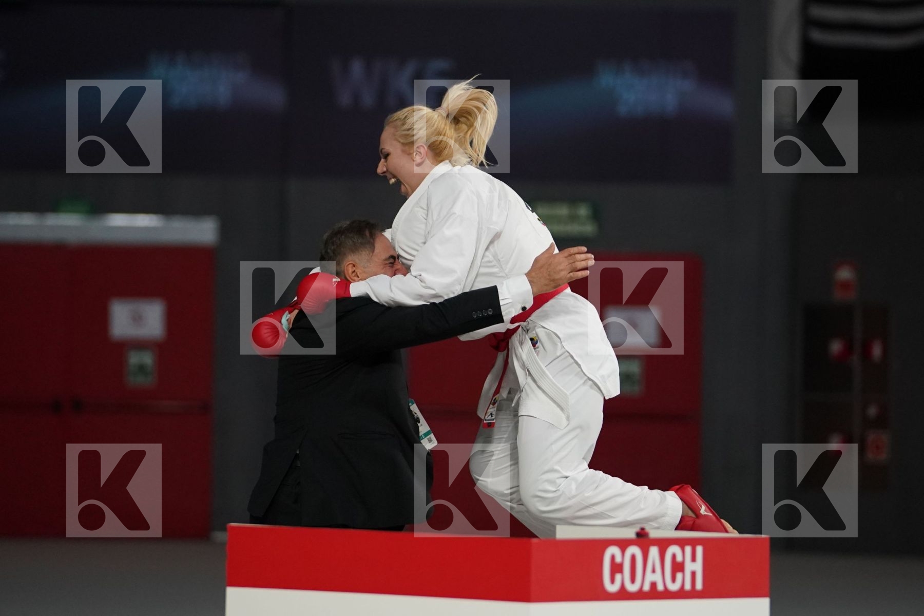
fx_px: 6108
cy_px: 308
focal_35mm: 238
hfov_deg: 8.7
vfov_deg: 5.8
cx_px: 462
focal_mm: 159
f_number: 2.8
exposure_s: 1/1000
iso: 2500
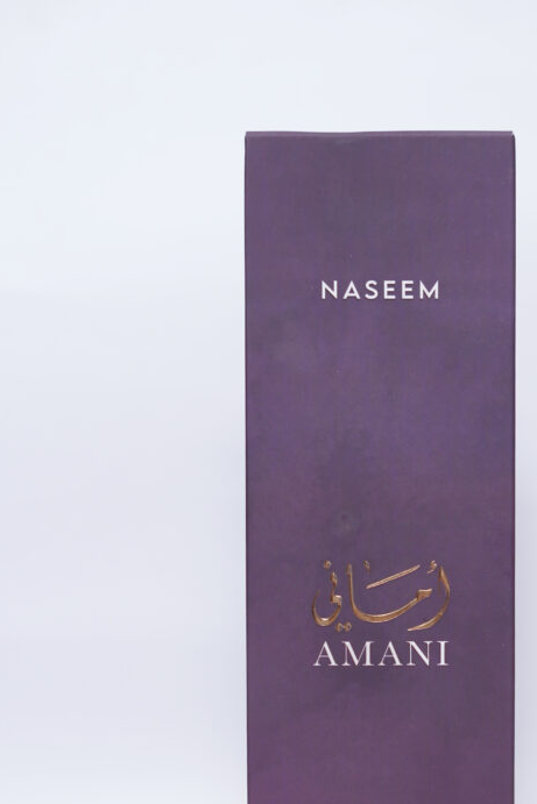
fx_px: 1700
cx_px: 368
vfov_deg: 26.5
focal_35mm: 76
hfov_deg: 17.9
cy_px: 547
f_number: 2.8
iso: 800
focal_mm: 50
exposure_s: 1/200
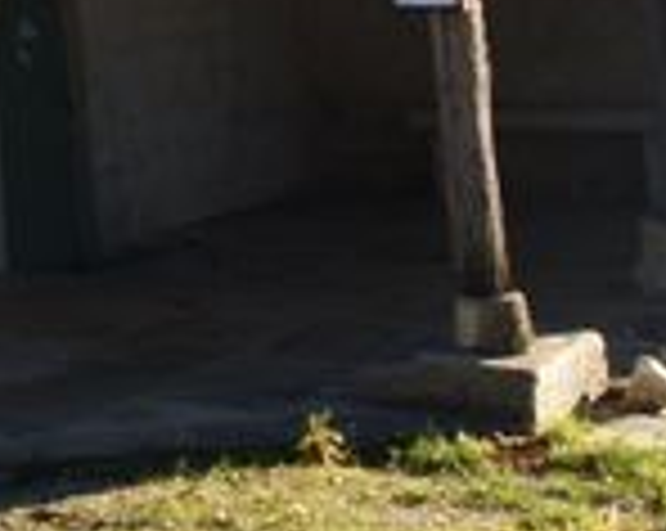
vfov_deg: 13.2
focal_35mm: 100
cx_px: -234
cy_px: -549
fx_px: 1969
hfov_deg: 17.8
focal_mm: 10
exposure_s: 1/250
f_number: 8
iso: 250
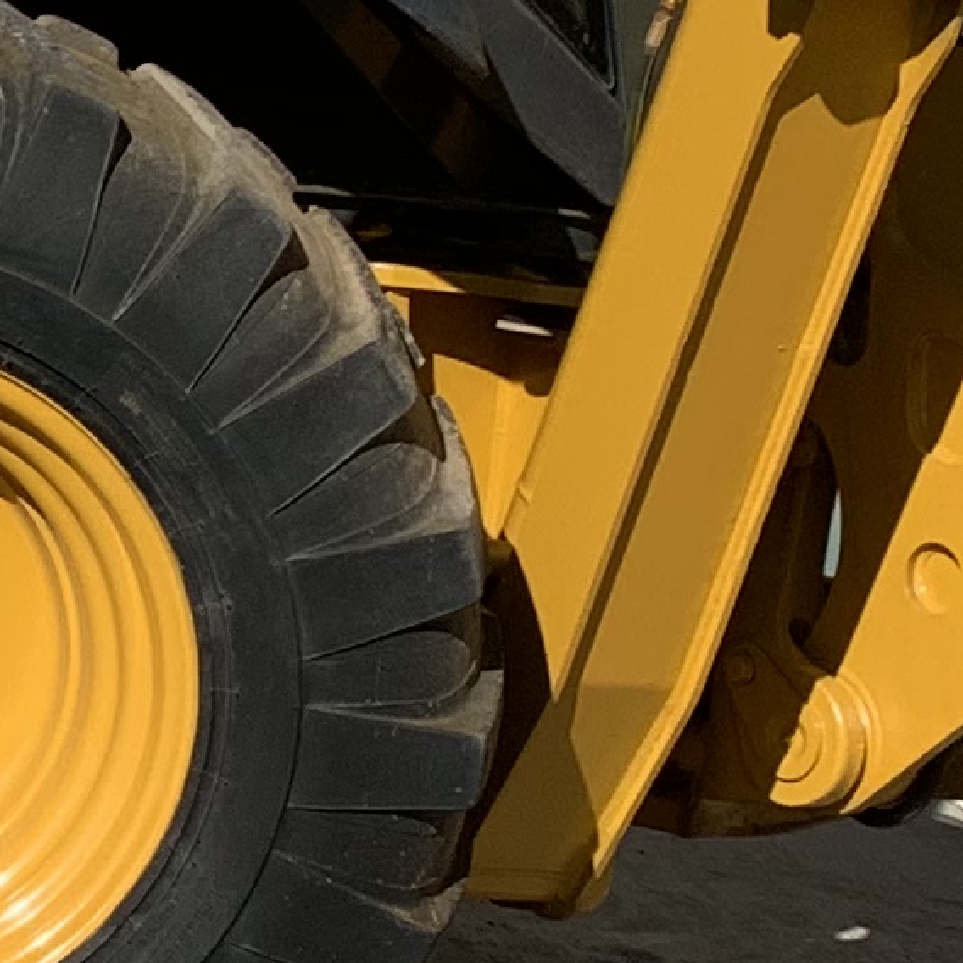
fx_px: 5130
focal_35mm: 163
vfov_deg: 10.7
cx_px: -956
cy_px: 61
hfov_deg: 10.0
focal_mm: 4.25
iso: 25
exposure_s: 1/3937
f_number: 1.8
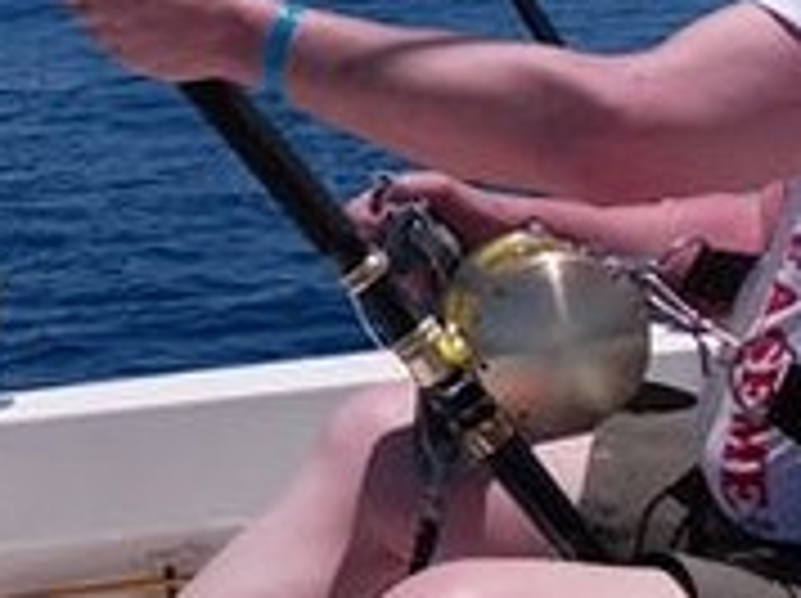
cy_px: 90
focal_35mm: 99
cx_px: 27
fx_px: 2288
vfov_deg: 14.8
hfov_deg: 19.4
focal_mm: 4
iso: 80
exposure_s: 1/640
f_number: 5.4
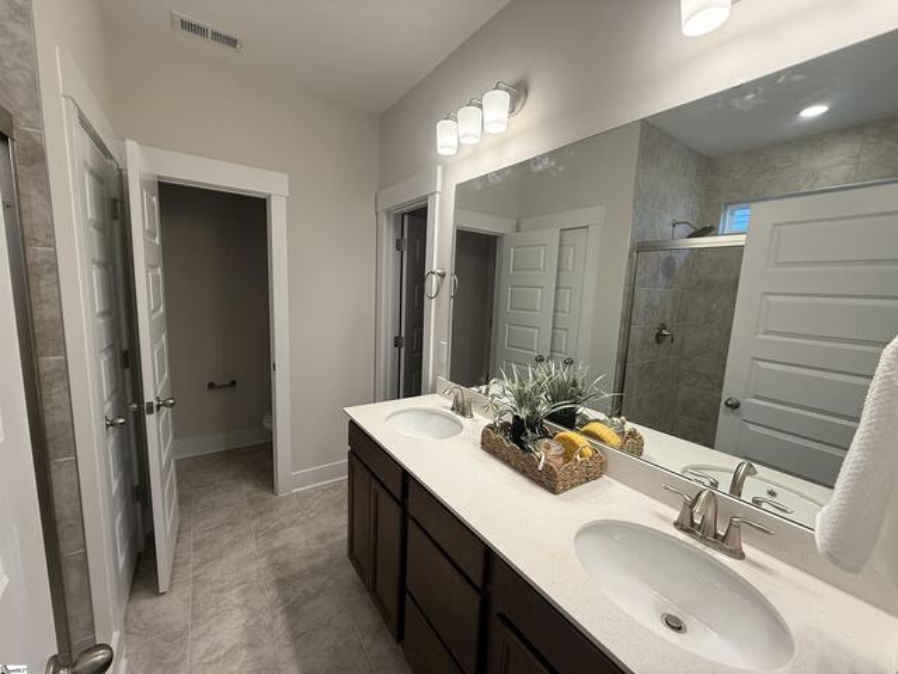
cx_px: 449
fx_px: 363
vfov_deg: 85.7
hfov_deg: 102.1
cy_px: 337
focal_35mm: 14
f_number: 2.2
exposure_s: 1/120
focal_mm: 2.22
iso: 125
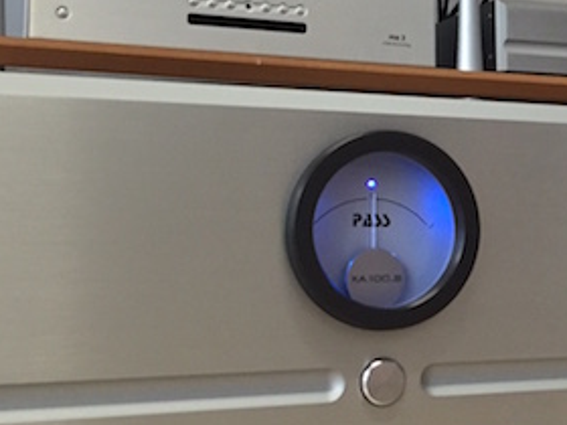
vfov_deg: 17.7
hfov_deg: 22.2
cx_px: 628
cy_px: 117
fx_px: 1360
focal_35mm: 83
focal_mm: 4.15
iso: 250
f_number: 2.2
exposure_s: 1/33
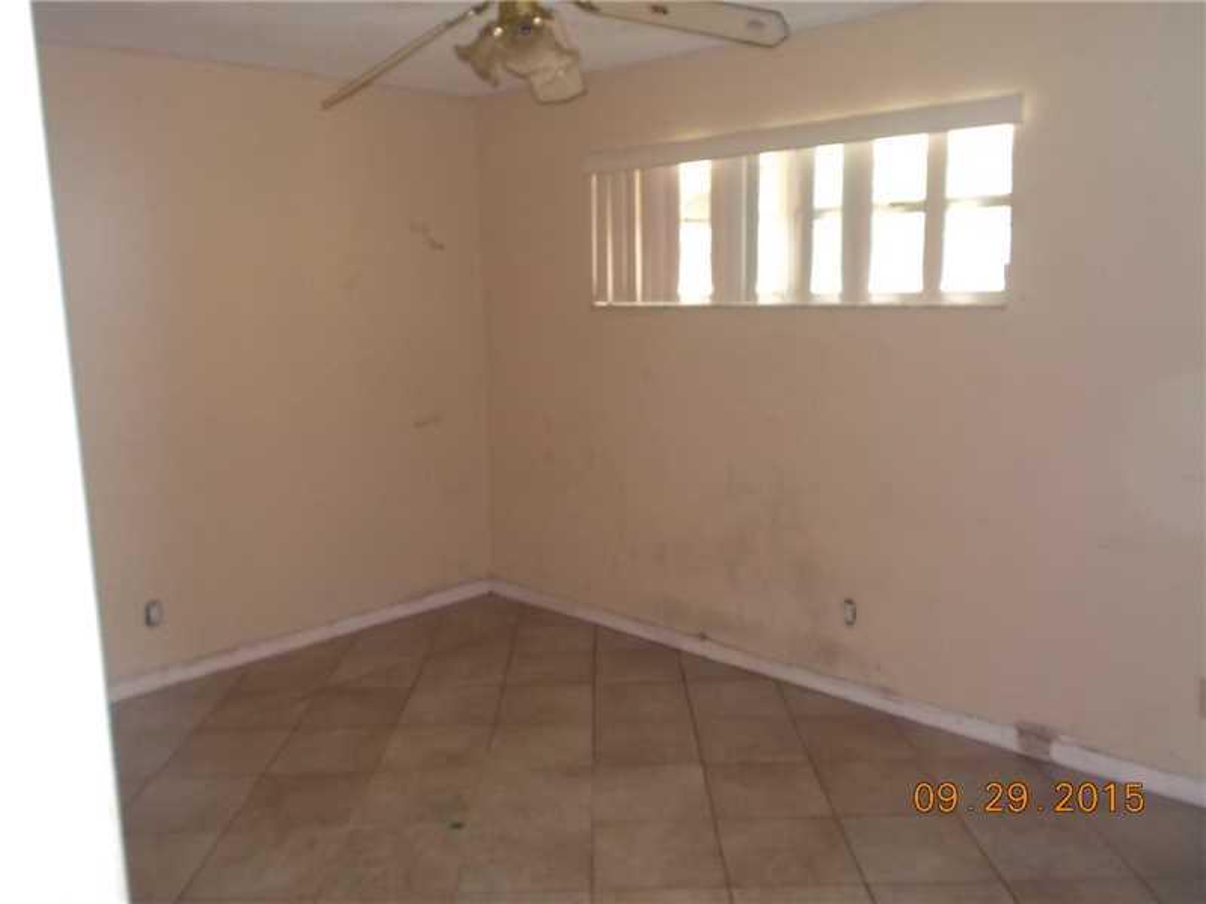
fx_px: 1010
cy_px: 452
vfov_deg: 48.2
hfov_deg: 61.7
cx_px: 603
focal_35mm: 29
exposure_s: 1/25
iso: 200
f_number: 3.3
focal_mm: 4.1
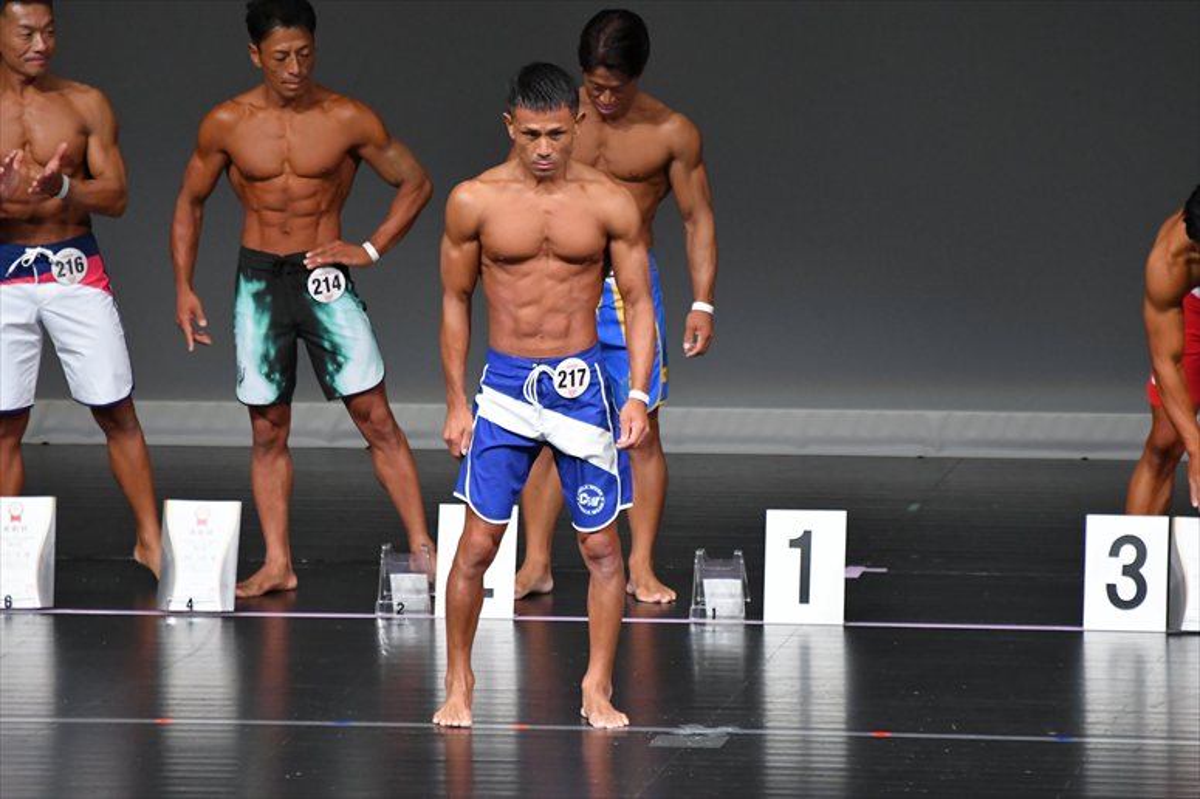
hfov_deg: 5.5
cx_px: 600
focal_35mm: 375
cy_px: 400
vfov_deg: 3.7
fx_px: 12494
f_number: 5.6
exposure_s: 1/400
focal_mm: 250
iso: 4000
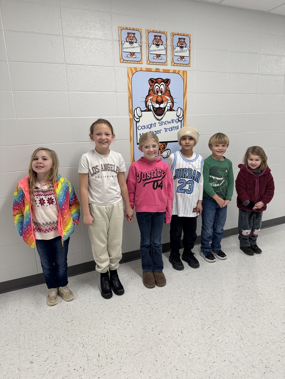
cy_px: 190
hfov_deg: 56.8
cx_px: 142
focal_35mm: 24
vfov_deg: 71.6
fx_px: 263
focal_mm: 6.76
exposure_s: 1/120
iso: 200
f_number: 1.78
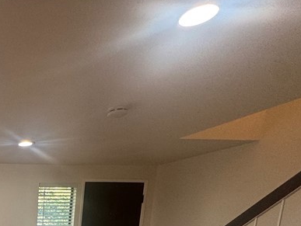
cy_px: 293
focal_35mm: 37
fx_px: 322
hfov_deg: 37.9
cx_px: -58
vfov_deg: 30.6
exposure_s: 1/120
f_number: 2.2
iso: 125
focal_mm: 2.22
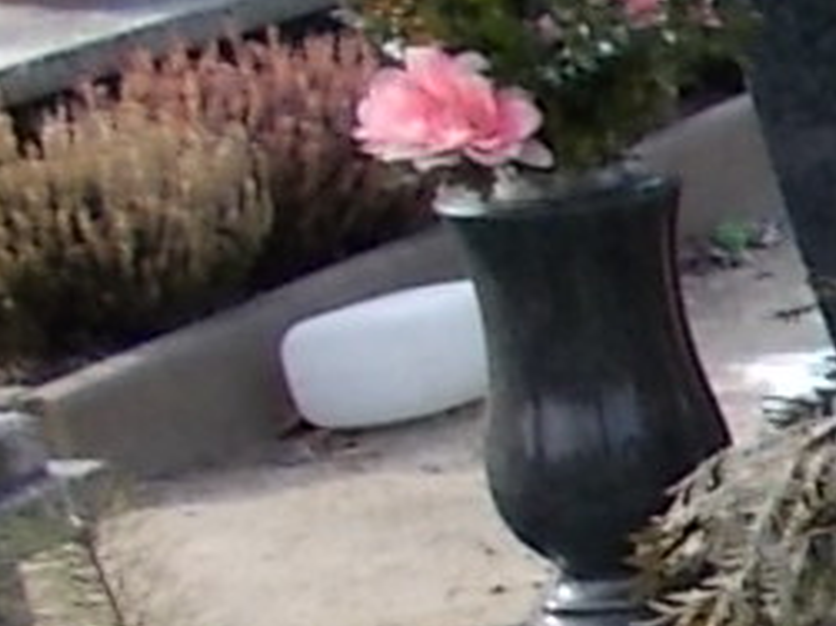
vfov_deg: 8.8
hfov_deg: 9.2
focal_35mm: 166
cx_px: 2601
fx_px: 4007
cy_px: 729
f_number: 3.2
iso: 80
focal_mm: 4.6
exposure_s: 1/320
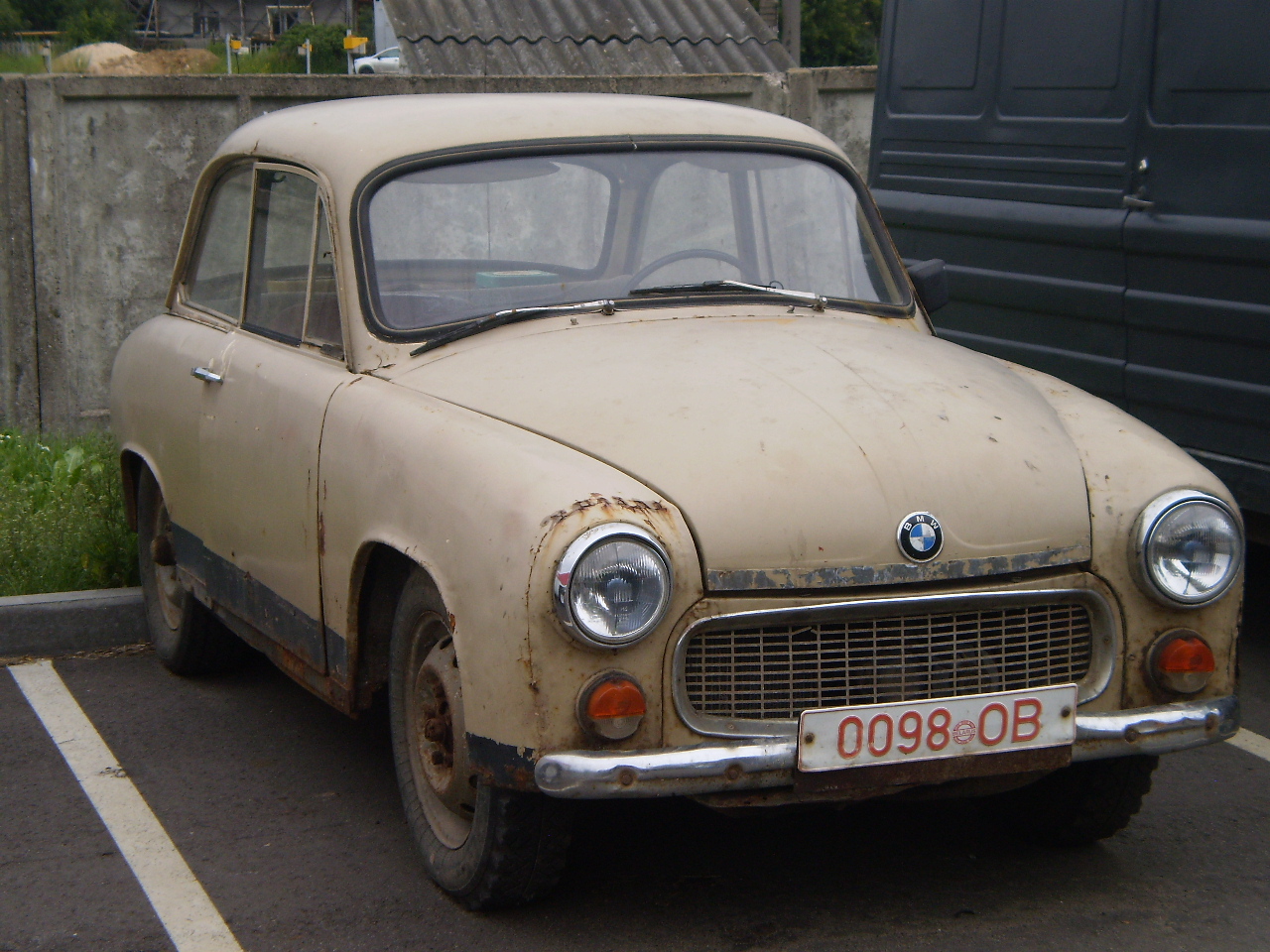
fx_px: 2788
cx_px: 635
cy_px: 476
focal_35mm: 76
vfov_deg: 19.4
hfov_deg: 25.7
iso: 100
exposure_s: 1/250
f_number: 4.9
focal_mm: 13.3
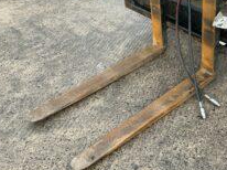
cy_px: 47
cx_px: 164
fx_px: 321
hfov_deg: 38.2
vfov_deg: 29.3
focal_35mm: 49
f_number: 1.8
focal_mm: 3
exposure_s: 1/208
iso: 20
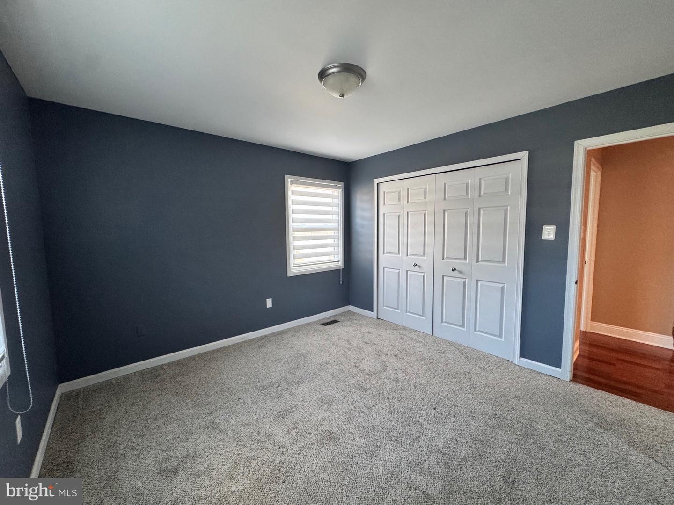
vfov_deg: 85.7
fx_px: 273
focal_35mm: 14
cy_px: 252
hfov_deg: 102.1
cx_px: 337
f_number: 2.2
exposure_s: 1/60
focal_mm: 2.22
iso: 320
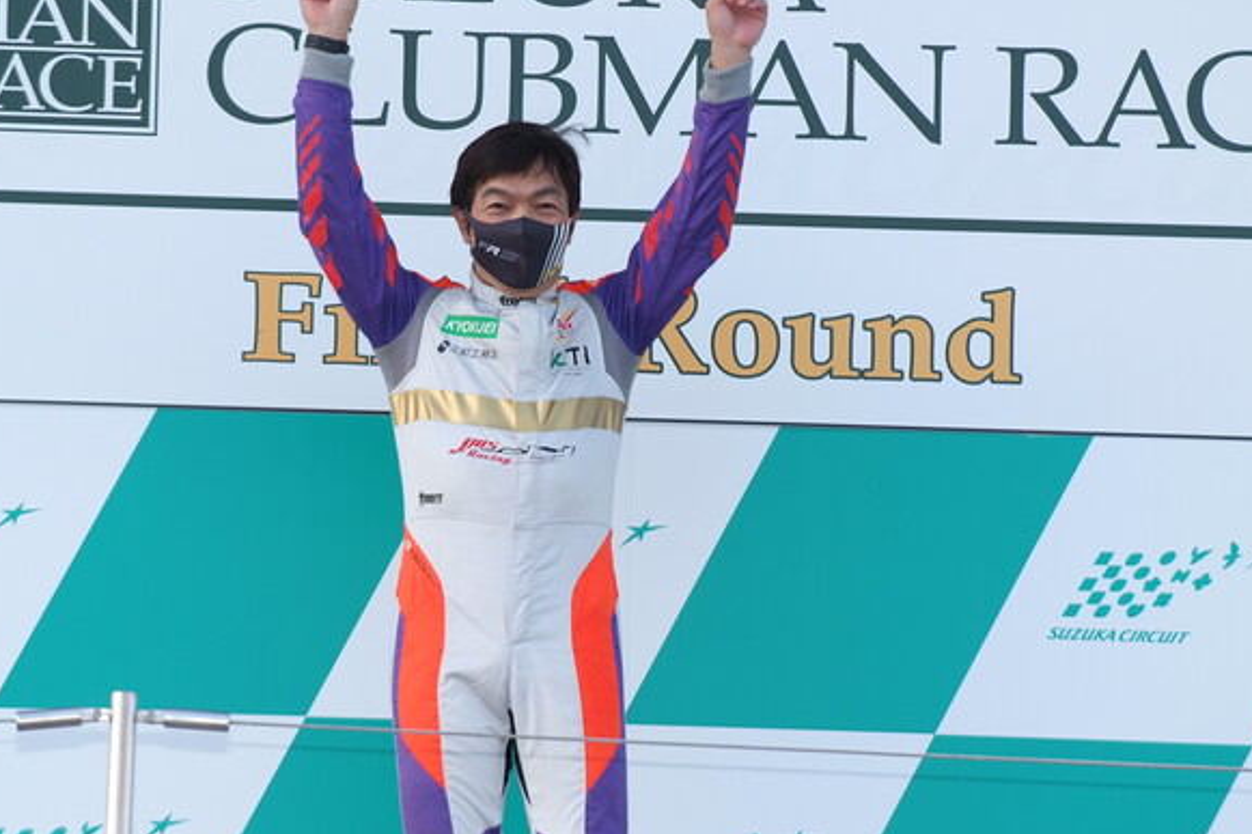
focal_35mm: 372
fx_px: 12933
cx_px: 502
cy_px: 390
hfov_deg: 5.5
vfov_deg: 3.7
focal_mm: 200
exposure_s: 1/125
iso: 100
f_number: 5.6
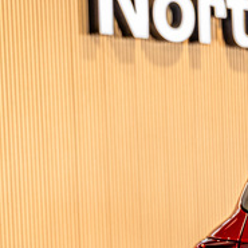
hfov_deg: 8.0
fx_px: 1678
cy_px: 424
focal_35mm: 207
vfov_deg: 8.2
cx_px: 542
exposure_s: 1/125
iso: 640
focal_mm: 44
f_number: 3.5
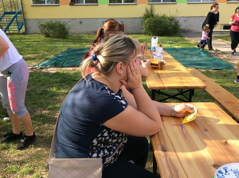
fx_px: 221
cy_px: 89
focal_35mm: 32
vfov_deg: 44.0
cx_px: 120
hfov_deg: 56.9
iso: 32
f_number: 2.4
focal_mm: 3.3
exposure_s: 1/307
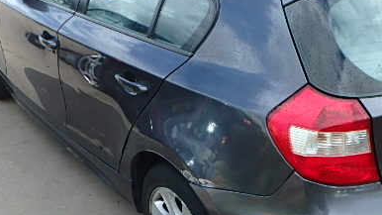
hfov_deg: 36.7
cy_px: 130
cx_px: 263
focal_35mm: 56
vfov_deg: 21.4
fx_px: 567
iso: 125
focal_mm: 5.6
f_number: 4.7
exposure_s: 1/200
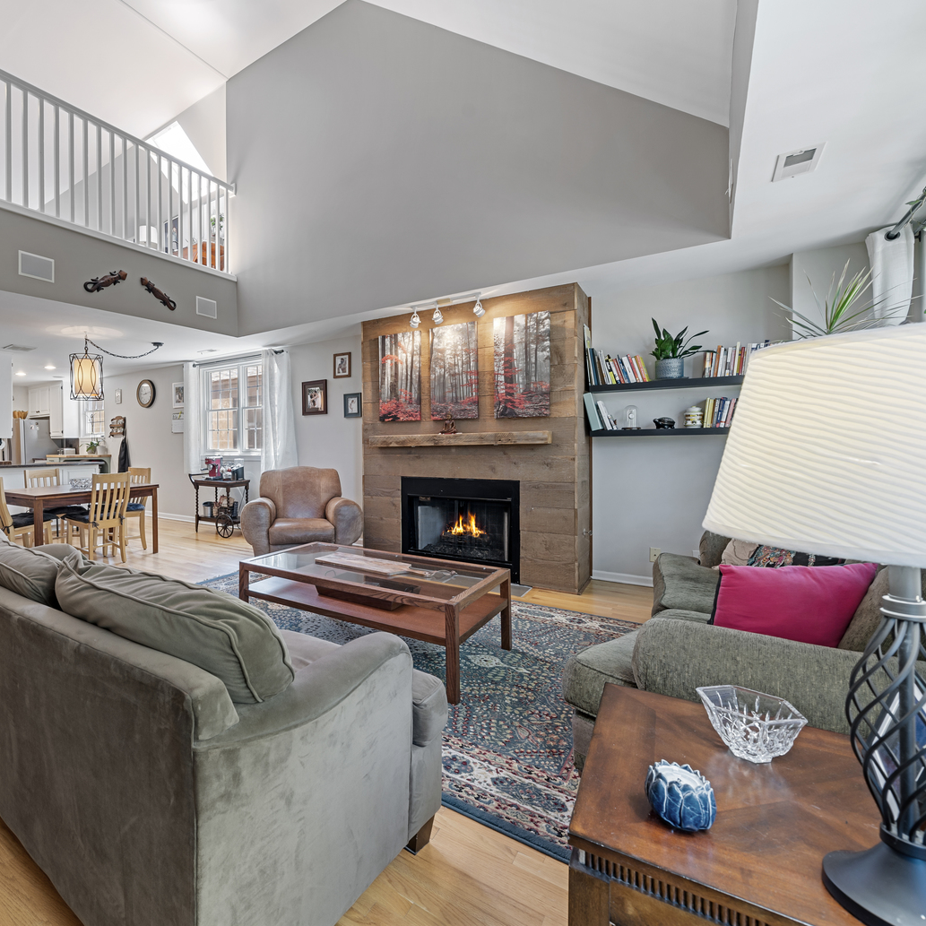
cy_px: 447
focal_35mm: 16
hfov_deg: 82.7
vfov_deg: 87.4
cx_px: 271
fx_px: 484
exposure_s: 2
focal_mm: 12
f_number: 8
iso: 100
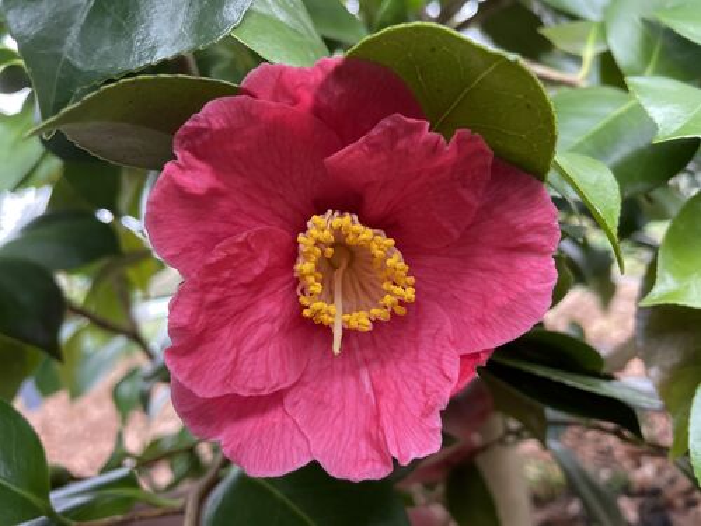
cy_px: 263
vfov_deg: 53.1
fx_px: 527
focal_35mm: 26
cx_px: 350
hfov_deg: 67.3
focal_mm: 4.2
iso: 320
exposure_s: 1/60
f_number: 1.6
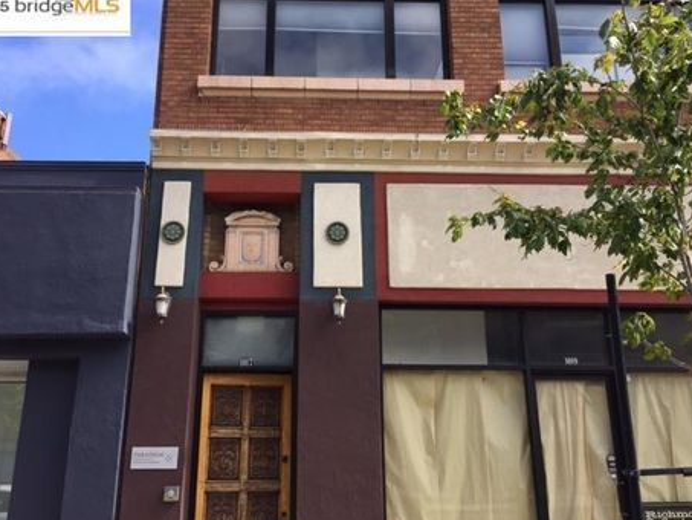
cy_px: 261
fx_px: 640
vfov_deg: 44.2
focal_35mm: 32
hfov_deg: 56.8
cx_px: 324
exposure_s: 1/775
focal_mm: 4.15
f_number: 2.2
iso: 32
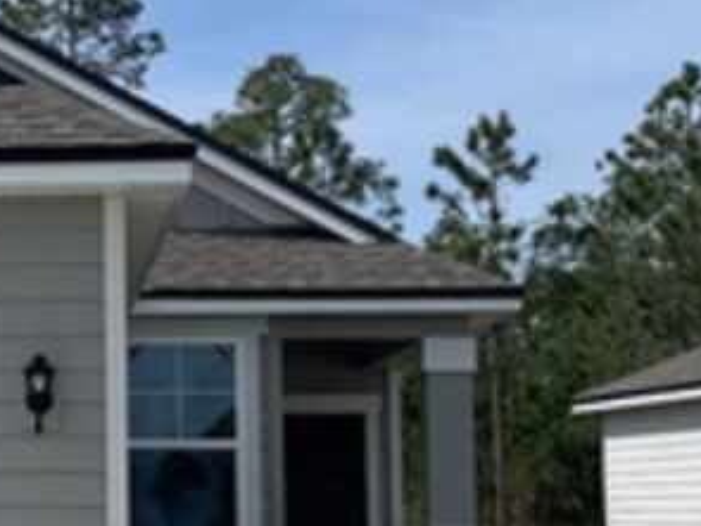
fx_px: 2287
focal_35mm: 113
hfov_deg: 16.3
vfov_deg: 13.1
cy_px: 300
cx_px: -264
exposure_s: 1/6897
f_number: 1.6
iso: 32
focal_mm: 4.2
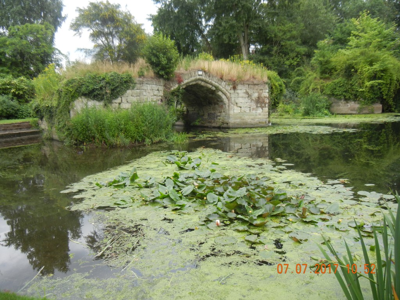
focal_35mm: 30
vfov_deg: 46.8
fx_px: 347
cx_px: 200
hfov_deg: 60.0
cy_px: 150
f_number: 3.5
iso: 160
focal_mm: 5.4
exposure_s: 1/288
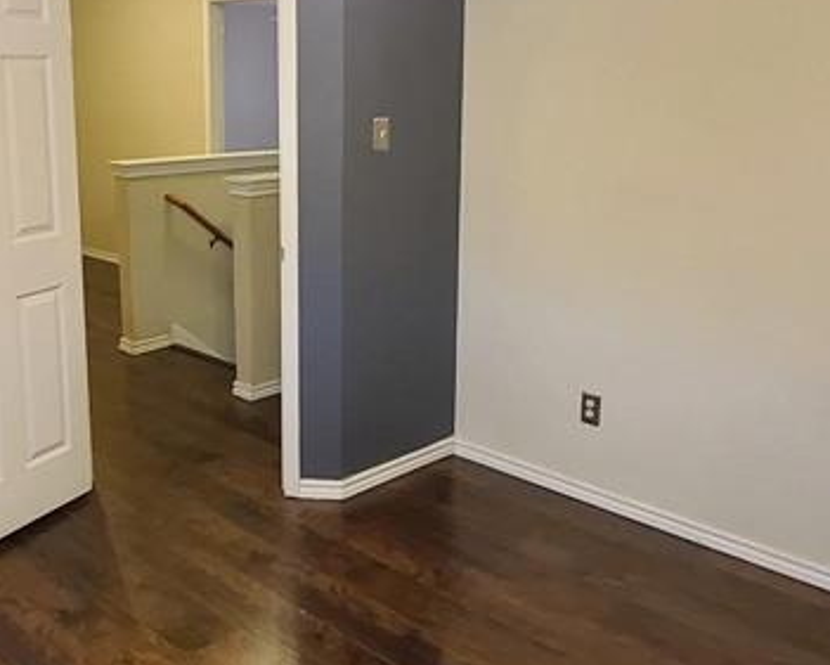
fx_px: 909
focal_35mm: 37
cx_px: 338
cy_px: 270
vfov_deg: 40.0
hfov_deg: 48.8
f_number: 2.2
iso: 320
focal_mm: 2.2
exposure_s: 1/40
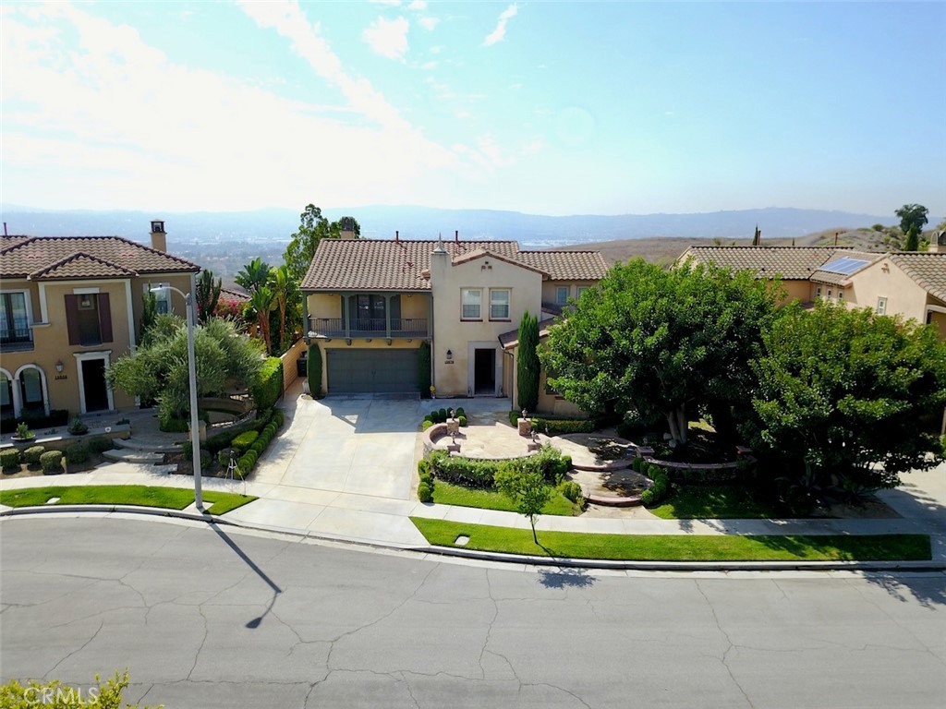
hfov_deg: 67.3
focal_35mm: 26
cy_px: 354
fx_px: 711
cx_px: 473
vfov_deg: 53.1
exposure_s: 1/982
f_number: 2.2
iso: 100
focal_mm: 4.73
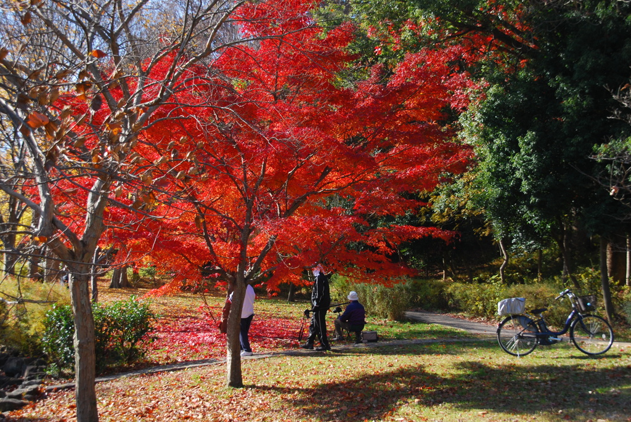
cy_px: 211
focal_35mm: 51
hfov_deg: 38.8
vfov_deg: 26.5
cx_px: 316
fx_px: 895
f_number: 4.5
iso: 100
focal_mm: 34
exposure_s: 1/200
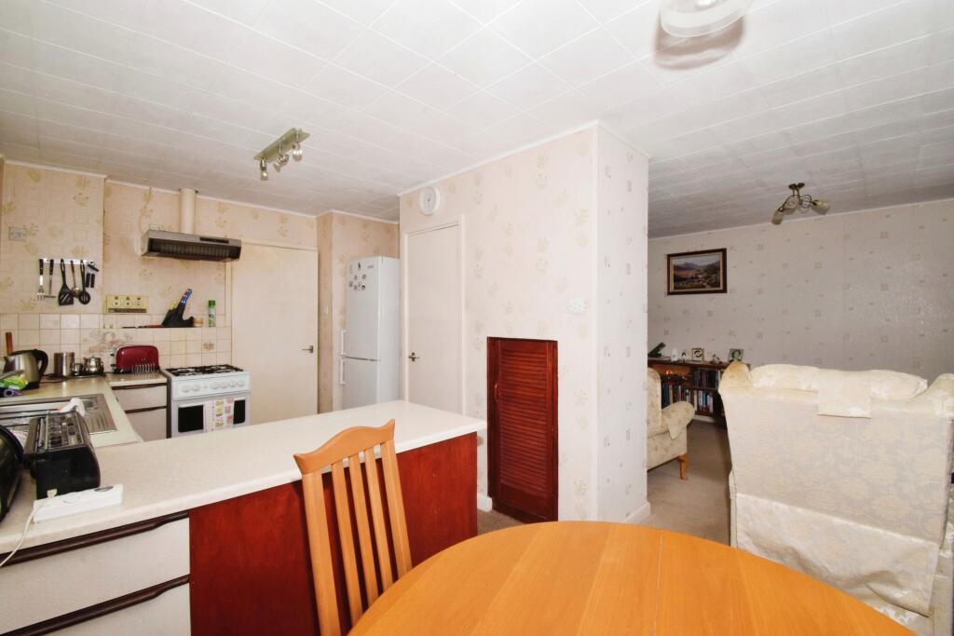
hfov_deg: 100.4
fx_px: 398
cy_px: 318
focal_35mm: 15
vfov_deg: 77.3
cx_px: 477
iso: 1000
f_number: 10
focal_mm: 10
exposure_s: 1/60
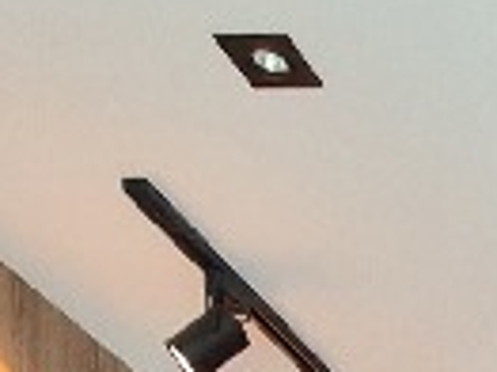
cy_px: 1256
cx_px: 1085
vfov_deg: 9.5
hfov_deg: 14.7
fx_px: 1463
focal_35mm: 102
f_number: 2.2
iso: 200
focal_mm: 2.2
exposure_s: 1/50
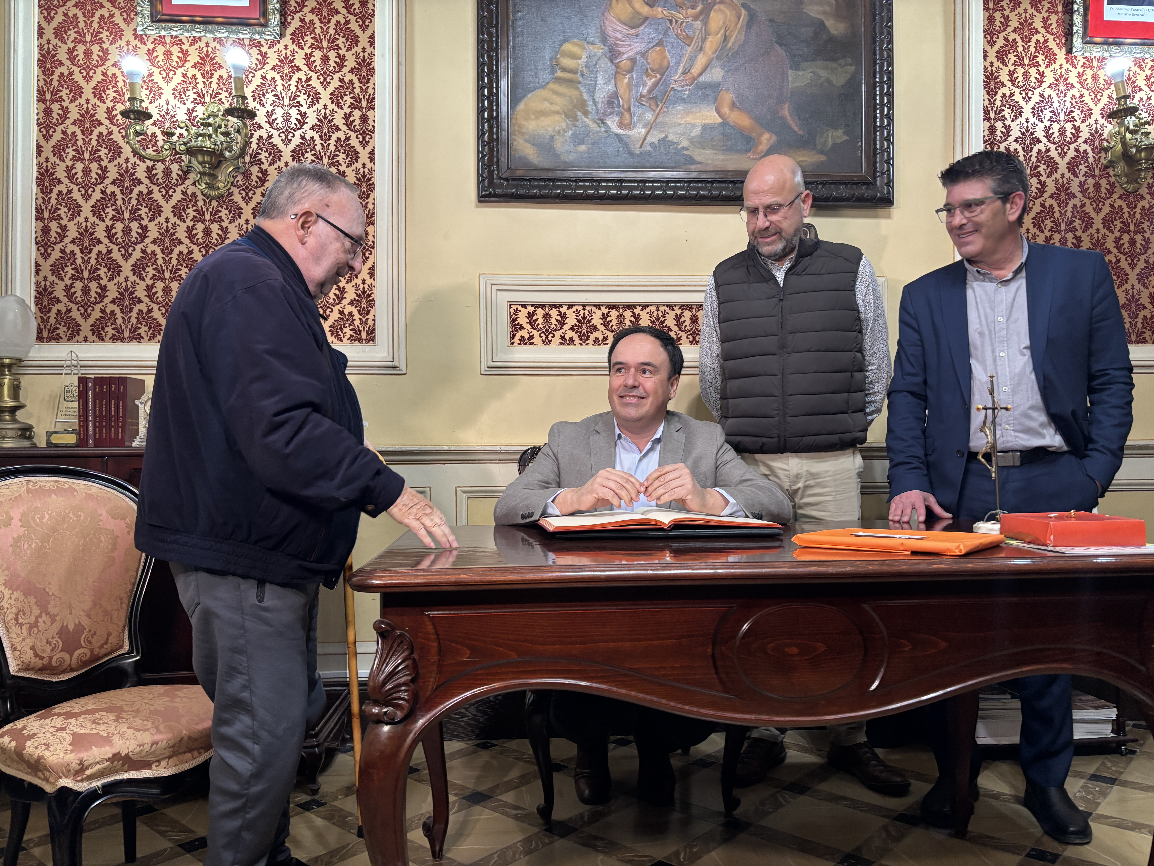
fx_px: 867
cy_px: 433
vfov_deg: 53.1
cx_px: 577
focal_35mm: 26
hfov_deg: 67.3
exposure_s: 1/60
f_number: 1.6
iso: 200
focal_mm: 5.96
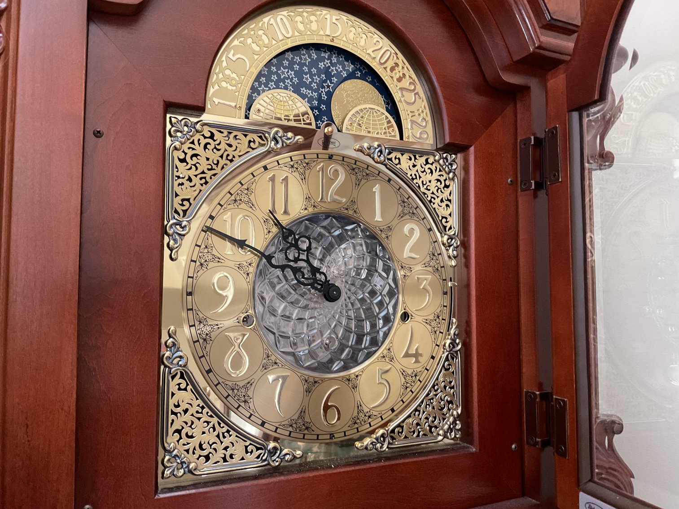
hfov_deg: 61.7
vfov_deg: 48.2
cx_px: 340
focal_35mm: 29
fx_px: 569
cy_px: 254
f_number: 1.8
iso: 200
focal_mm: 3
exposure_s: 1/40
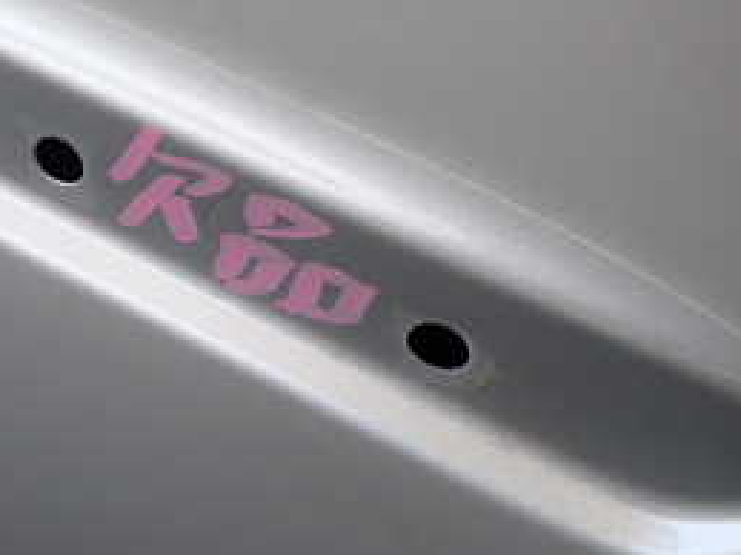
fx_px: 1241
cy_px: 114
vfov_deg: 24.8
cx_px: 26
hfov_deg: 31.1
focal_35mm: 58
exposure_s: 1/125
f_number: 2
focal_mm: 4.5
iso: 125
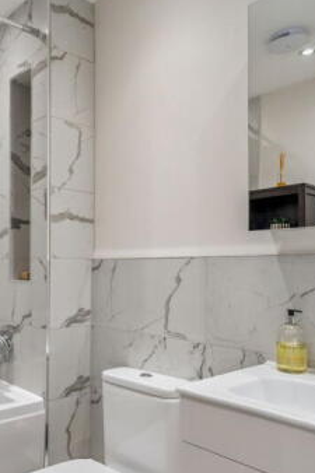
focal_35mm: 31
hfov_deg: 40.3
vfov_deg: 59.9
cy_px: 278
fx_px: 407
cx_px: 55
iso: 640
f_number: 8
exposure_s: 1/30
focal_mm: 16
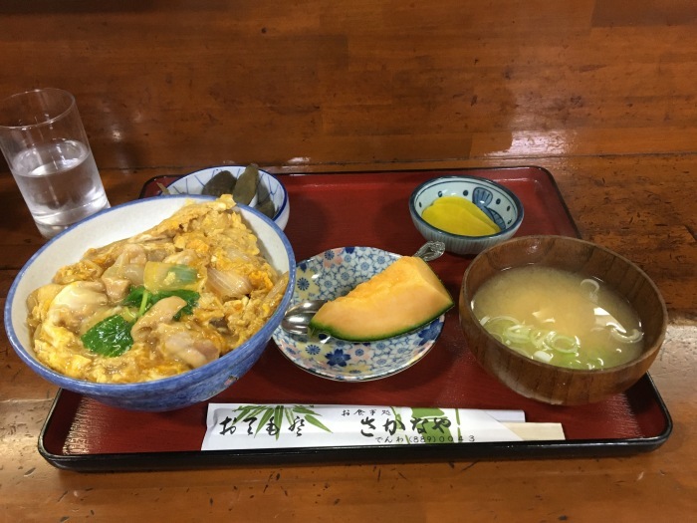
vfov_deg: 48.2
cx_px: 348
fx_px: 584
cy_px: 262
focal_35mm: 29
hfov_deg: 61.7
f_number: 2.2
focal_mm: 4.15
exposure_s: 1/20
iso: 200
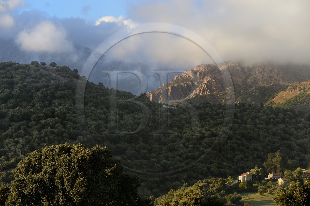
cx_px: 155
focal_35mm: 116
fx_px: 998
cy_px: 103
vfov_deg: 11.8
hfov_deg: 17.7
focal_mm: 116
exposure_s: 1/250
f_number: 6.3
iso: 200
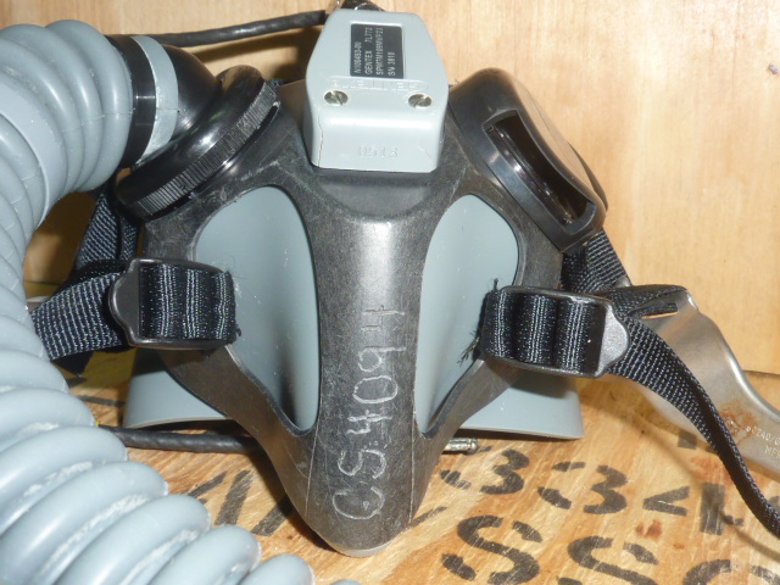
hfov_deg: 44.8
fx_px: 946
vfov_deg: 34.3
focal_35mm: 42
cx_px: 390
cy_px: 292
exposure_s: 1/30
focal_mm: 4.1
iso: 100
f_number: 4
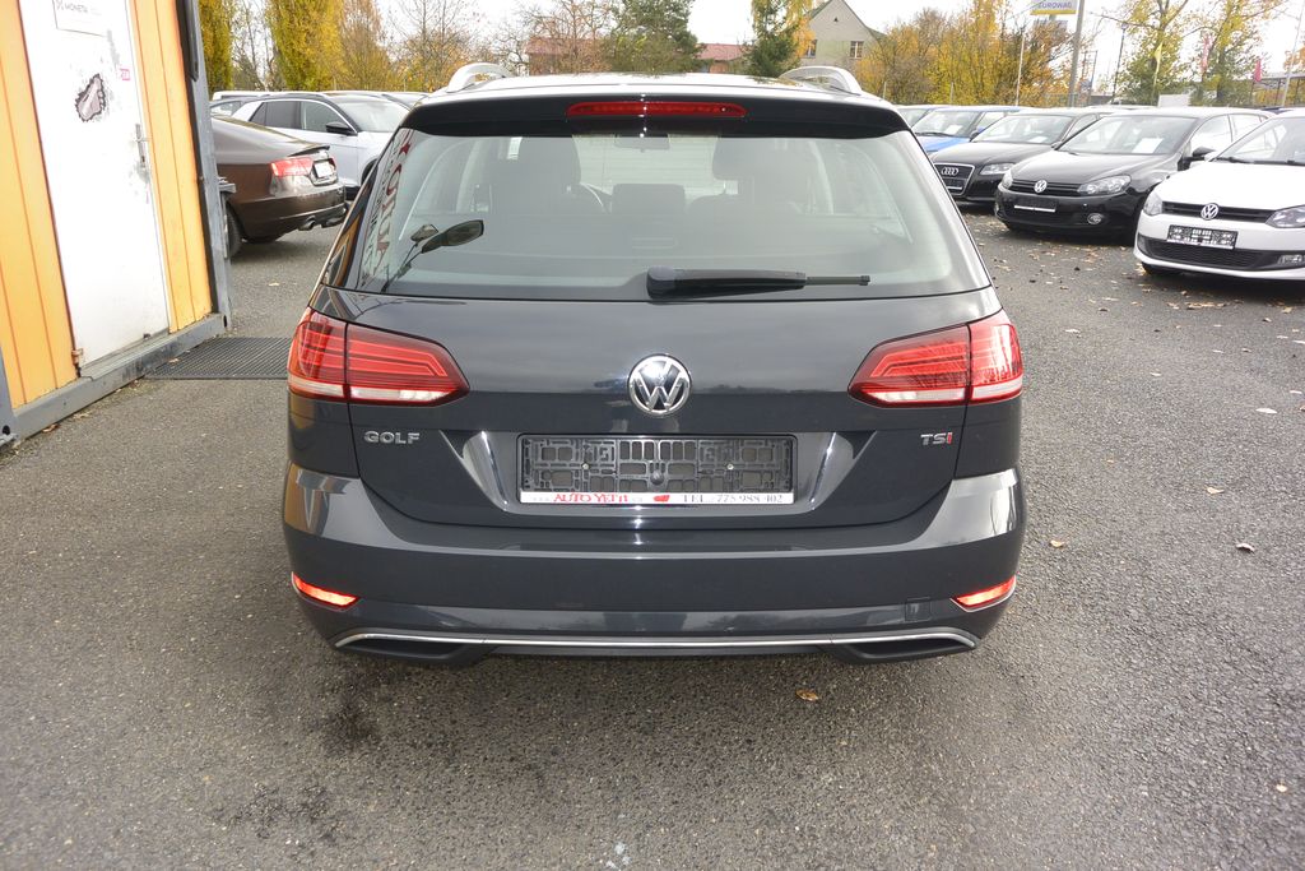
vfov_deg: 47.9
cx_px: 652
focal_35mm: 27
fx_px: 979
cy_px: 436
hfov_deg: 67.4
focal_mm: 10
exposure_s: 1/250
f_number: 4.5
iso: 160
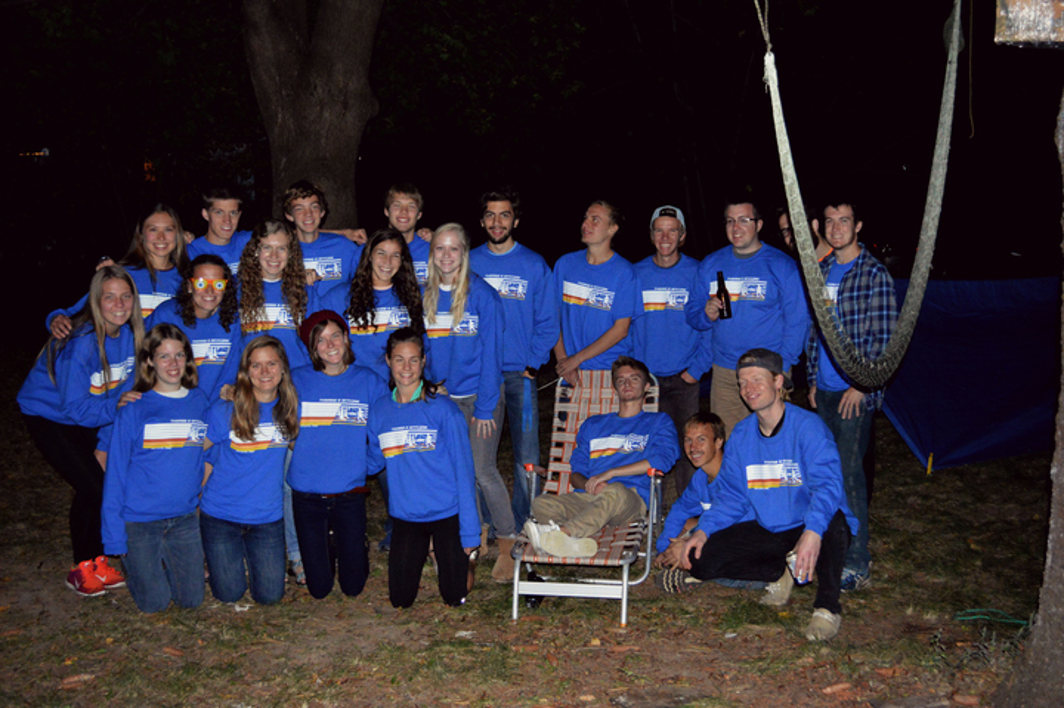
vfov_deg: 34.2
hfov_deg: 49.6
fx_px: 1152
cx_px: 532
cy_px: 354
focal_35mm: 39
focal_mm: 26
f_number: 4.2
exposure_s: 1/60
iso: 3200
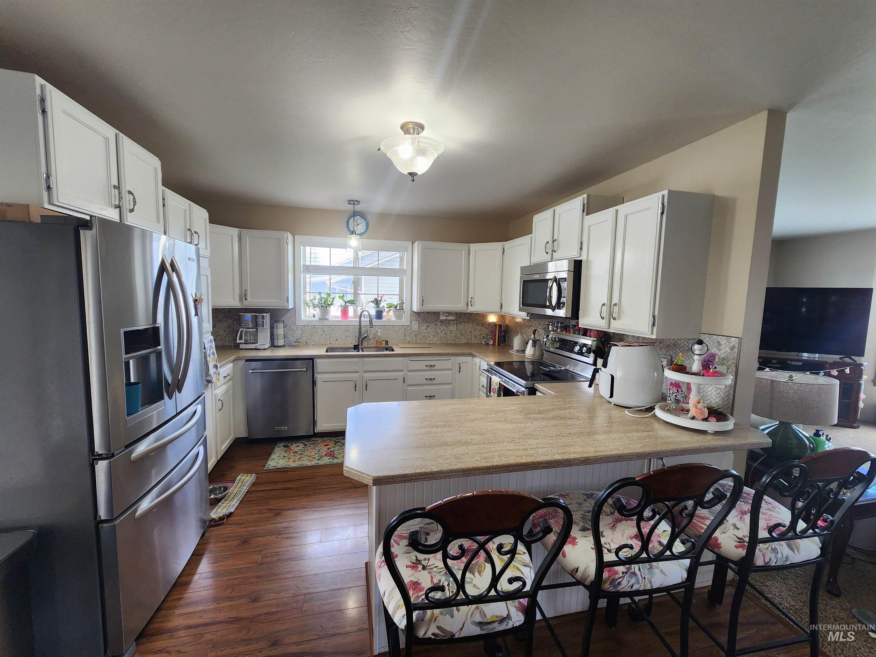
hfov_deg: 106.2
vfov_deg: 89.9
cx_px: 438
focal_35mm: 13
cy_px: 328
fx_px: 329
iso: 160
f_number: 2.2
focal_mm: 2.2
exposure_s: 1/60
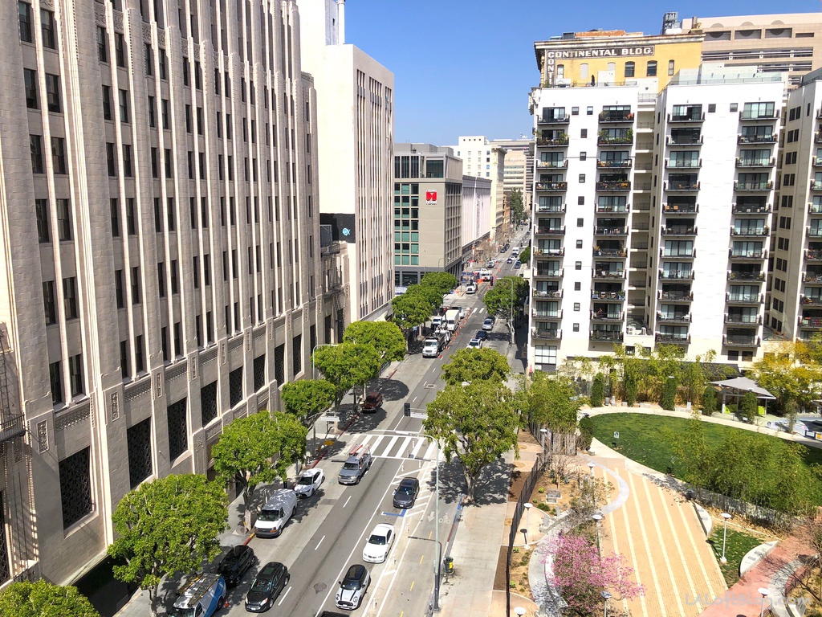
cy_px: 308
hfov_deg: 63.4
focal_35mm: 28
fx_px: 665
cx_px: 411
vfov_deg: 49.7
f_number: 1.8
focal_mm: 3.99
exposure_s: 1/2667
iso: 20
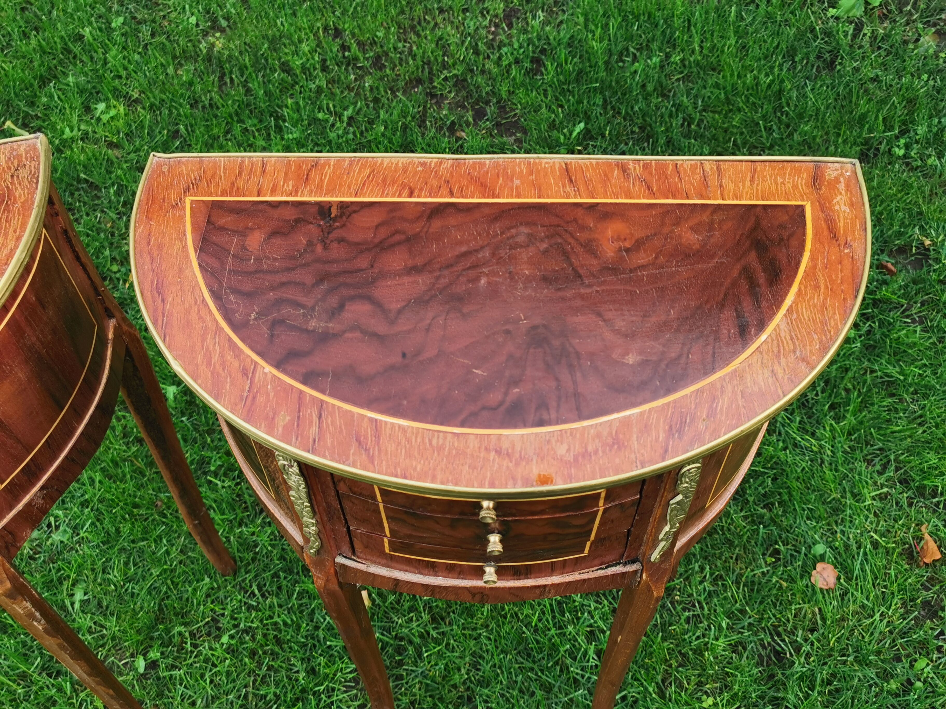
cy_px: 354
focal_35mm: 35
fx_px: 956
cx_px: 473
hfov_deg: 52.6
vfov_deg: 40.7
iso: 50
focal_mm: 5.56
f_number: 1.6
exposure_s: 1/150
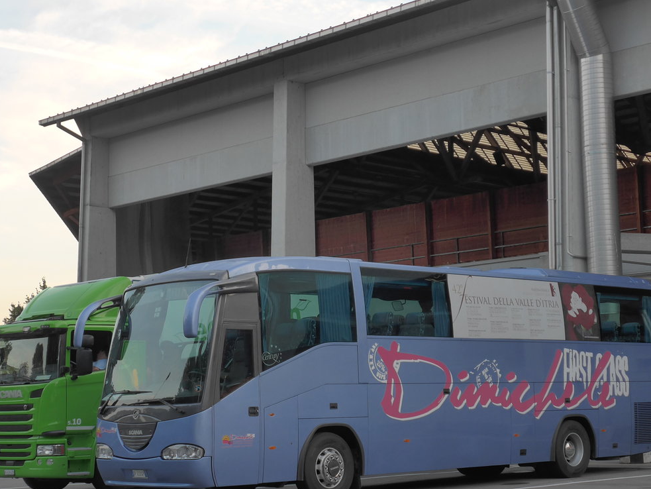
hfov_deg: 27.0
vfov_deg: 20.4
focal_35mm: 72
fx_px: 1355
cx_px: 319
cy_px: 292
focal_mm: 12
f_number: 3.5
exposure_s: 1/100
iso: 200
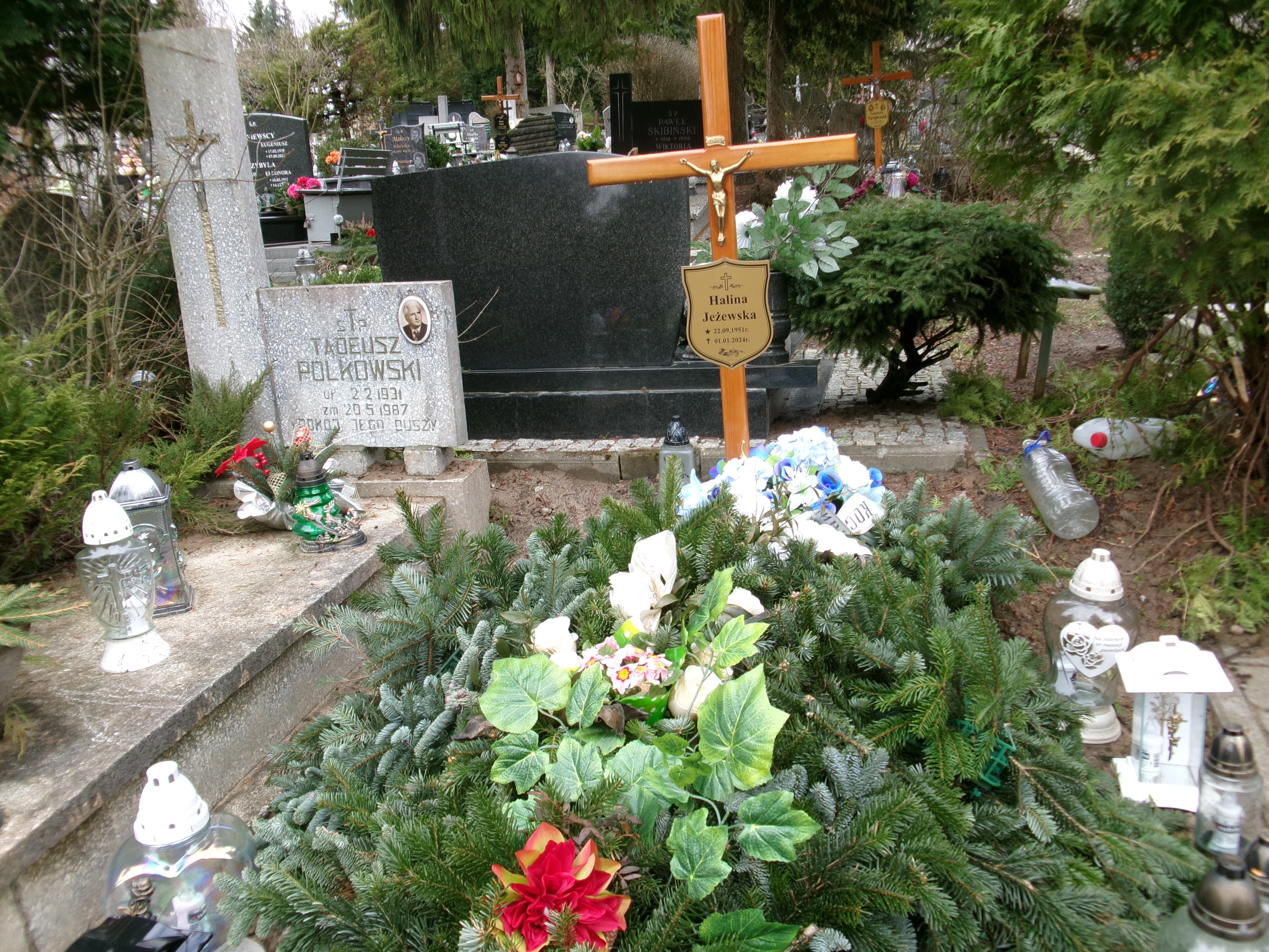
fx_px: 1026
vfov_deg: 49.7
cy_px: 476
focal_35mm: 28
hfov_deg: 63.4
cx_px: 634
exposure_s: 1/80
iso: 100
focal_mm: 5.1
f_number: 3.9
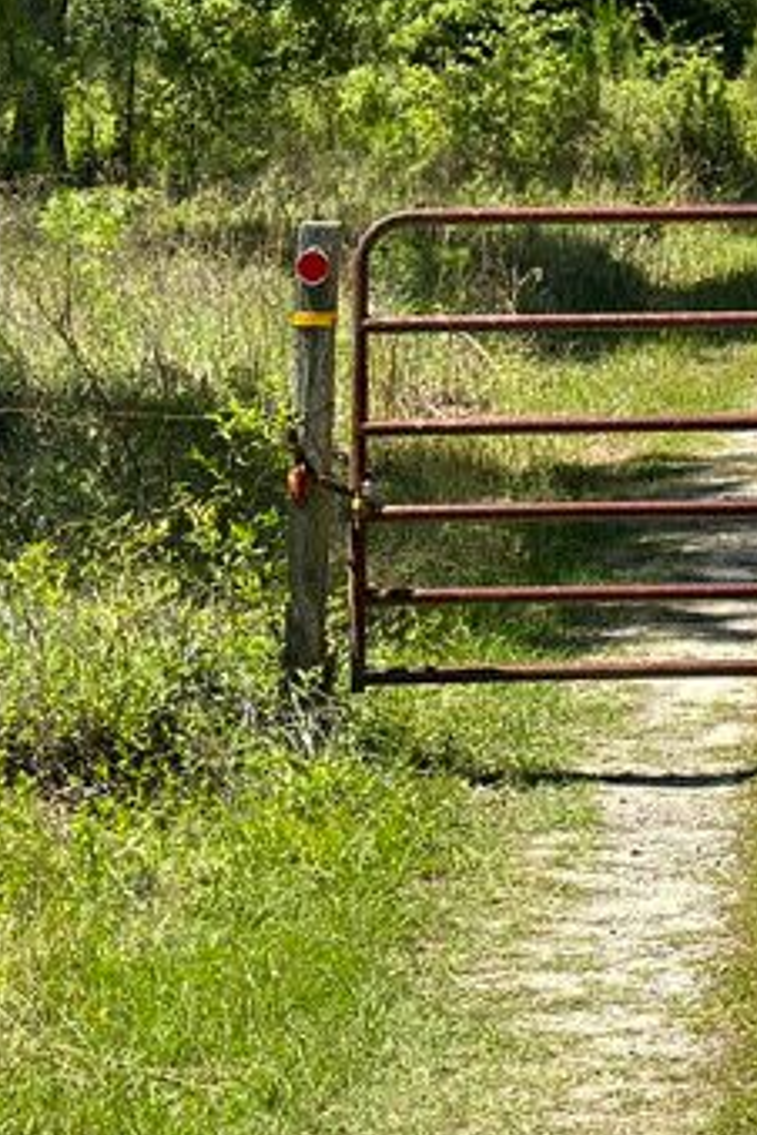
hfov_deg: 8.9
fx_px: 4762
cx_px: 981
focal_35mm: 151
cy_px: -80
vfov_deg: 13.4
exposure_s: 1/2532
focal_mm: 6.86
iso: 100
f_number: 1.78
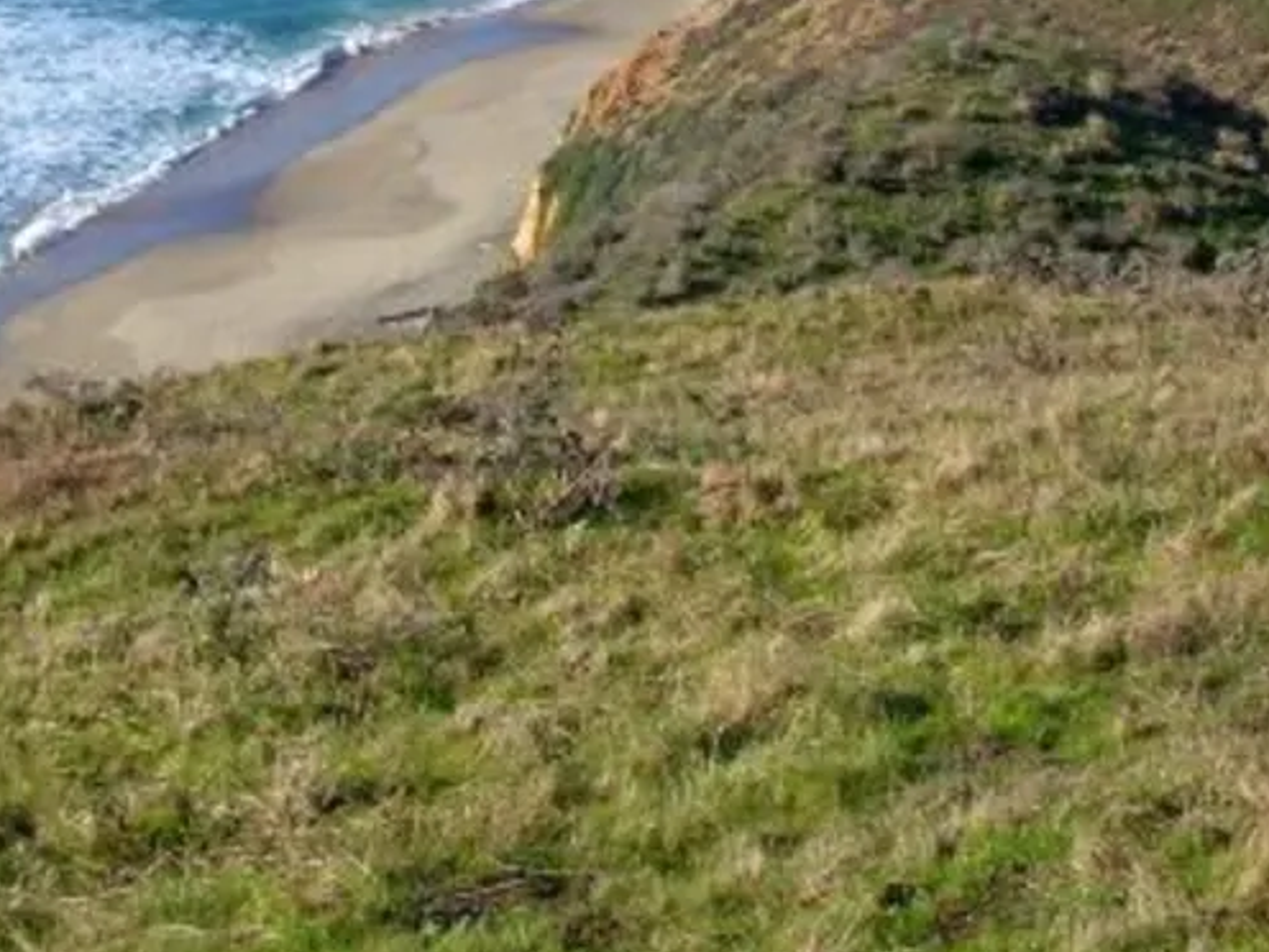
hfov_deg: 16.0
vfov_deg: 11.7
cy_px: -402
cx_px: 1059
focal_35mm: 122
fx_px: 4472
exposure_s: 1/250
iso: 50
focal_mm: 7
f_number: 5.2
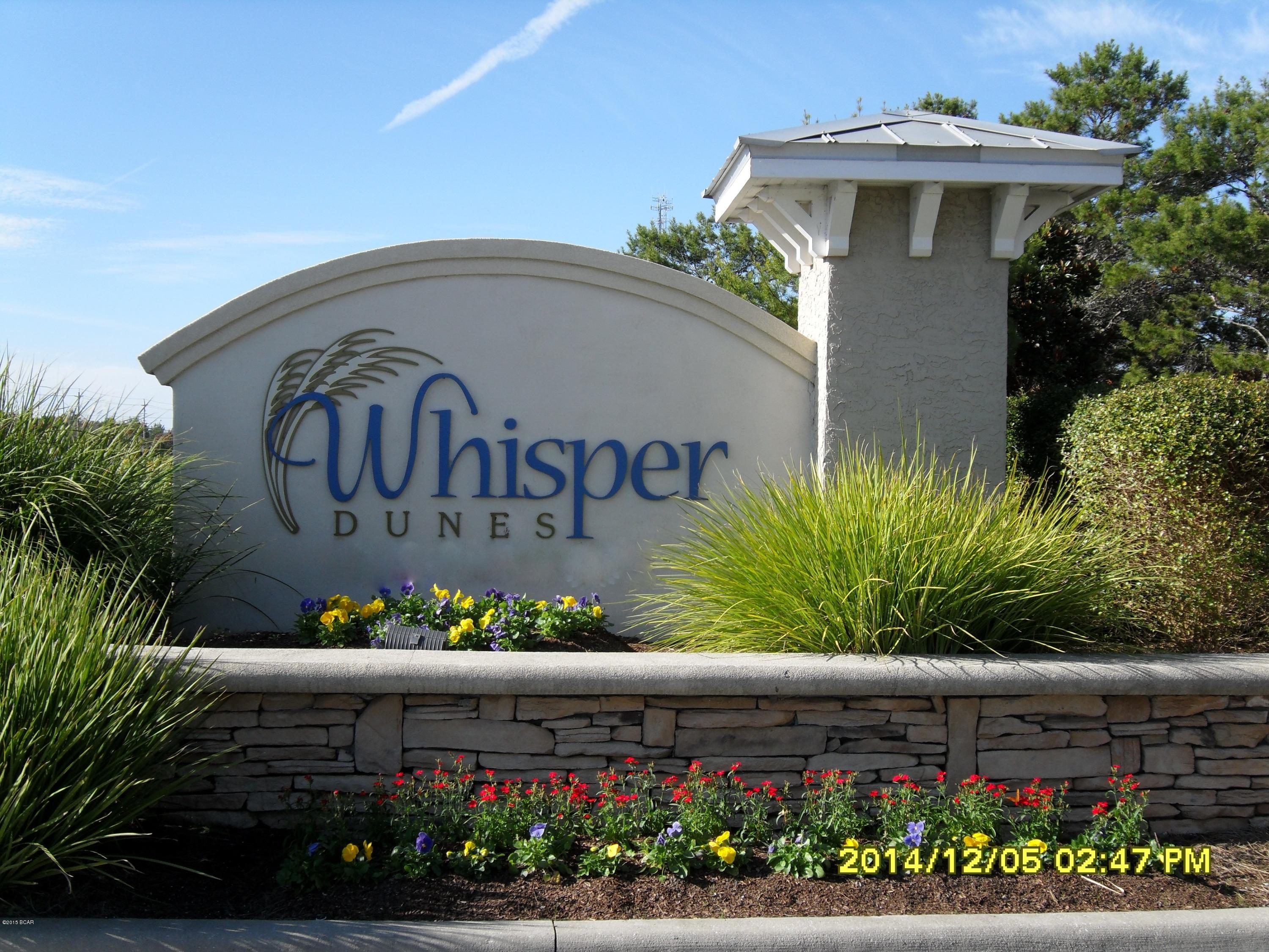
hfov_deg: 41.2
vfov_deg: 31.5
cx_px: 634
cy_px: 476
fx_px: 1686
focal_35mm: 46
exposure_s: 1/500
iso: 80
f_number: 3.8
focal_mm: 8.2
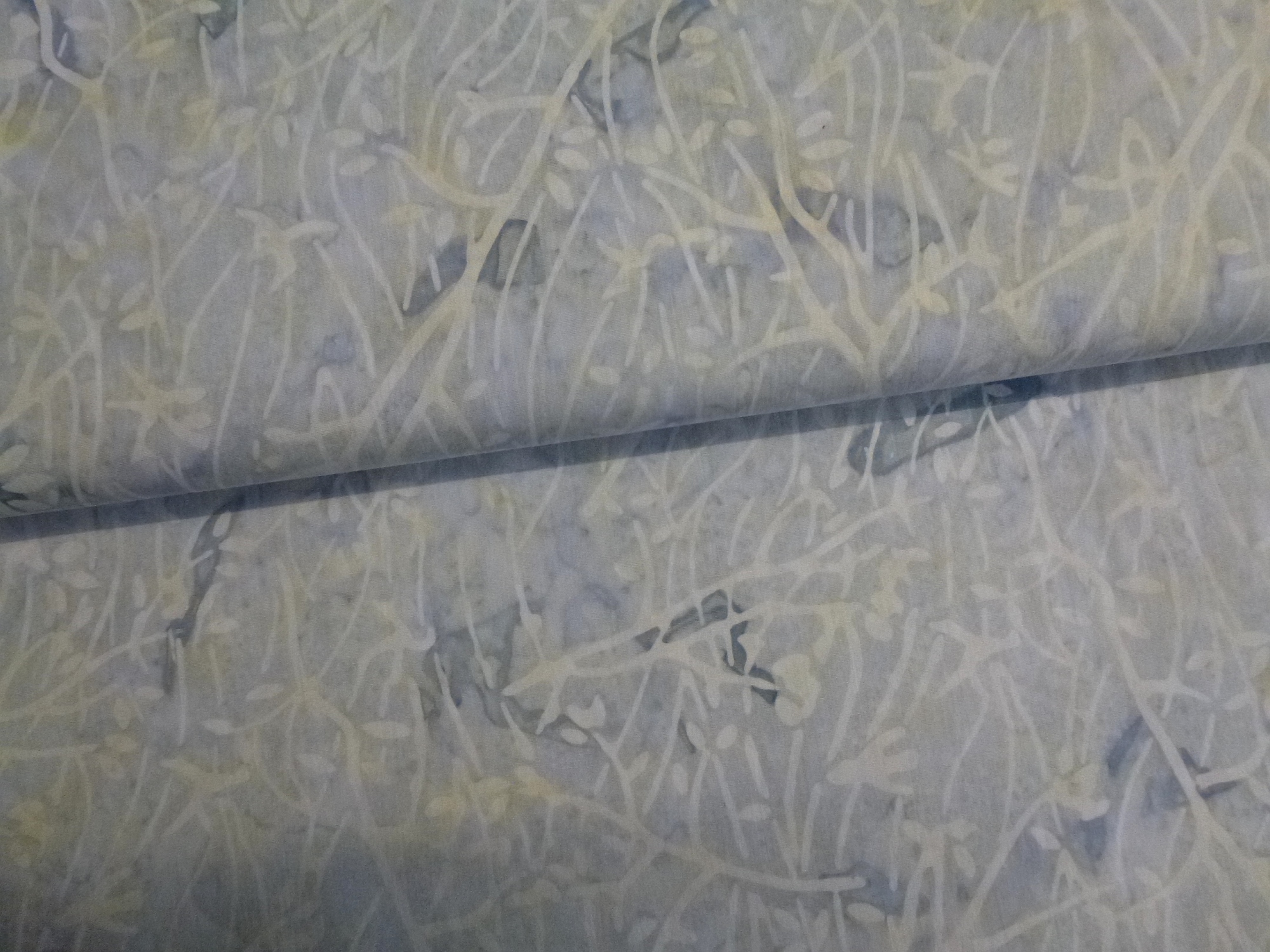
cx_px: 635
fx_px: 917
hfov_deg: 69.4
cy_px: 476
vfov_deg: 54.9
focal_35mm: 25
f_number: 3.1
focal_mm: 4.5
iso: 400
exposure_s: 1/25
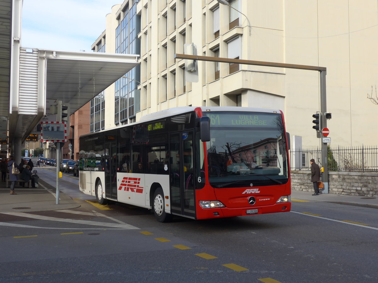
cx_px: 189
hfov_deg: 42.9
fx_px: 480
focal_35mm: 44
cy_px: 142
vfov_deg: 32.9
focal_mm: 9
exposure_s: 1/640
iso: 80
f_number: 2.8
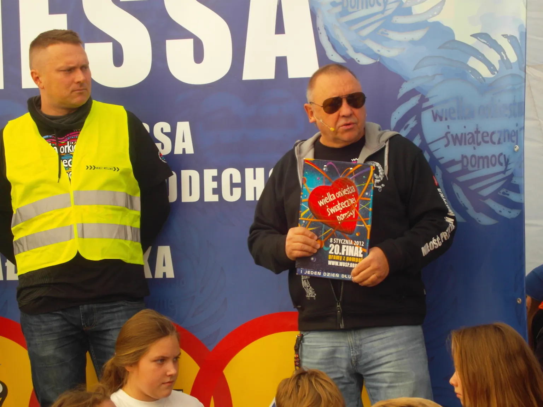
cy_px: 204
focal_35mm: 102
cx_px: 272
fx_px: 1600
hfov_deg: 19.3
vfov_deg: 14.5
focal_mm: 21.6
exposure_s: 1/100
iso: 100
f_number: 5.9
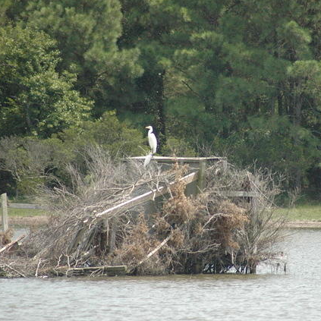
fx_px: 6064
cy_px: 160
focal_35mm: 578
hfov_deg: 3.0
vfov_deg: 3.0
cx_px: 223
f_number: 6.3
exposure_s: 1/2000
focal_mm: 300
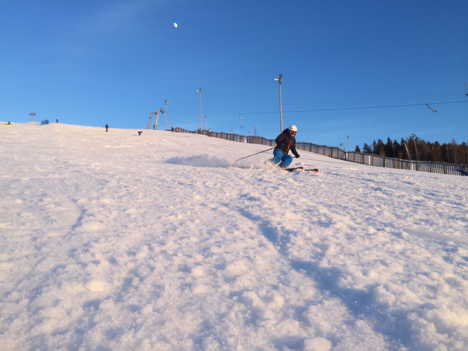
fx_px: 392
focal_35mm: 29
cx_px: 234
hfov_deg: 61.7
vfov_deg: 48.2
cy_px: 176
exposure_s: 1/565
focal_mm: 4.15
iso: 32
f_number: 2.2
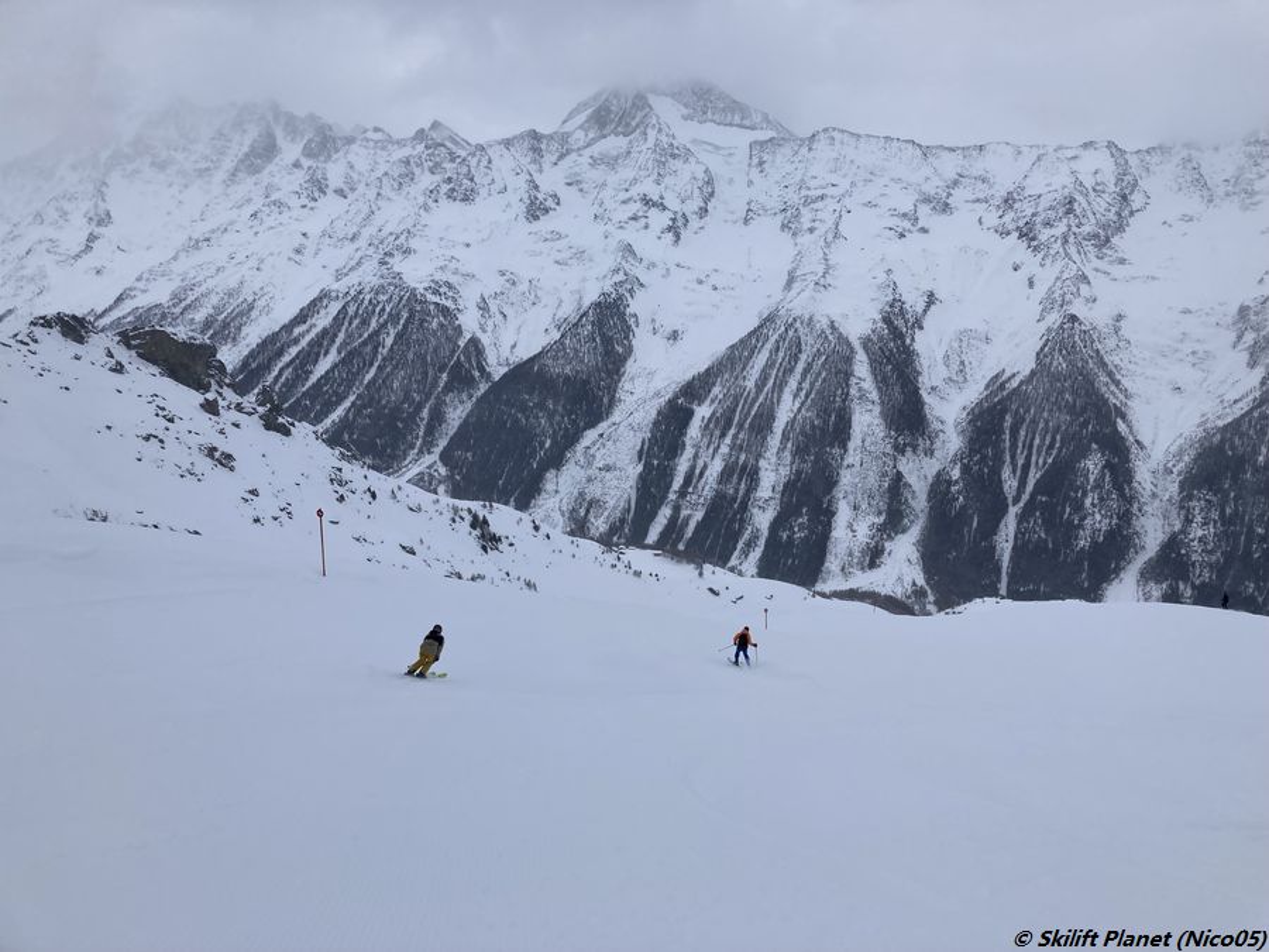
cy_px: 476
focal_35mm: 28
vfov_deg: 49.7
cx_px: 634
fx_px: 1026
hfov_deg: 63.4
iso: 20
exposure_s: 1/1799
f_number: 1.8
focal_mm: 3.99
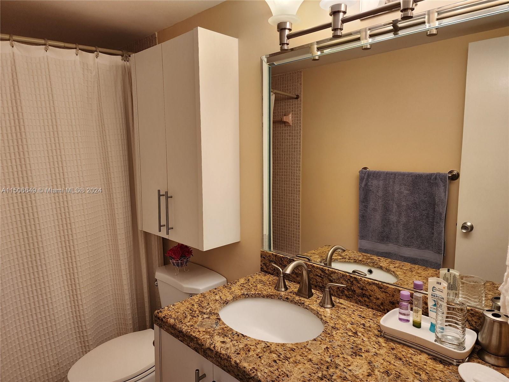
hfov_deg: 73.9
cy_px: 191
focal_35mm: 23
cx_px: 254
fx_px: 338
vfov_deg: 58.9
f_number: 1.8
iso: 125
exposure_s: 1/120
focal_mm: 6.4
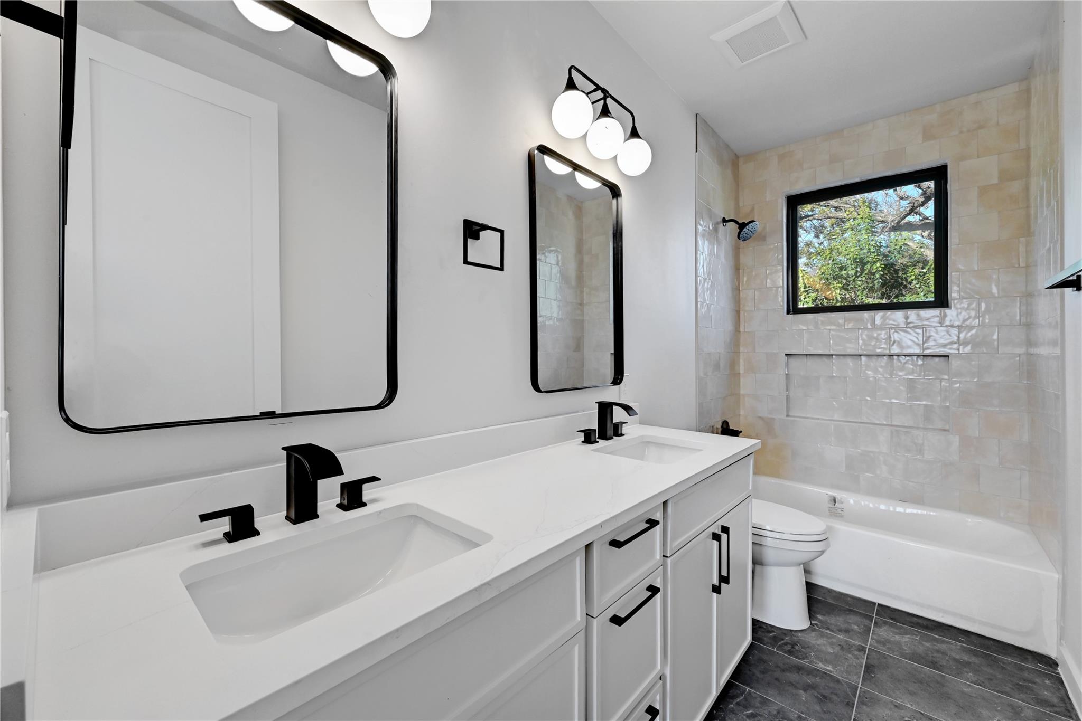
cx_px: 541
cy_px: 360
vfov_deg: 81.2
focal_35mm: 14
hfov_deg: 104.2
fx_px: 421
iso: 400
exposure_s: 1/10
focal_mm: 14
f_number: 10
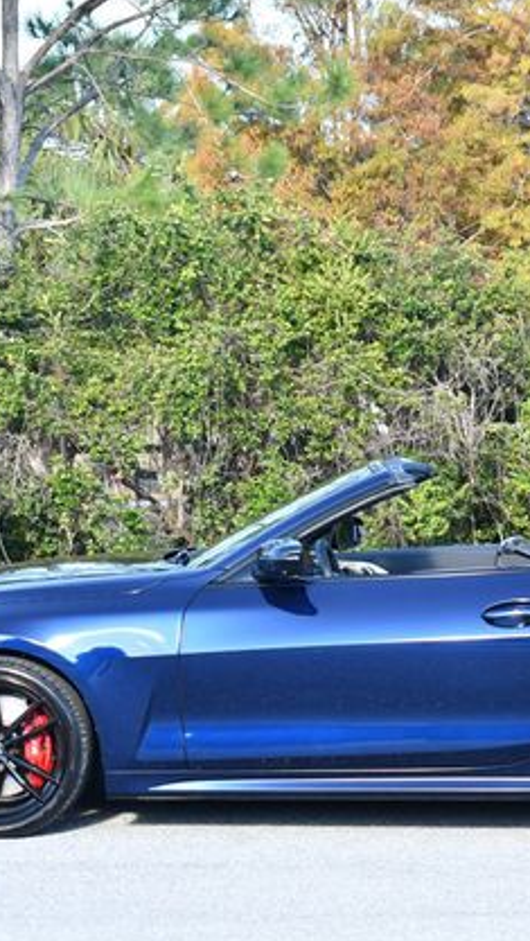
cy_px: 476
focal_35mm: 148
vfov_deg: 14.5
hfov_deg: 8.2
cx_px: 440
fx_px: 3692
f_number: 5.6
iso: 400
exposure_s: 1/250
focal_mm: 46
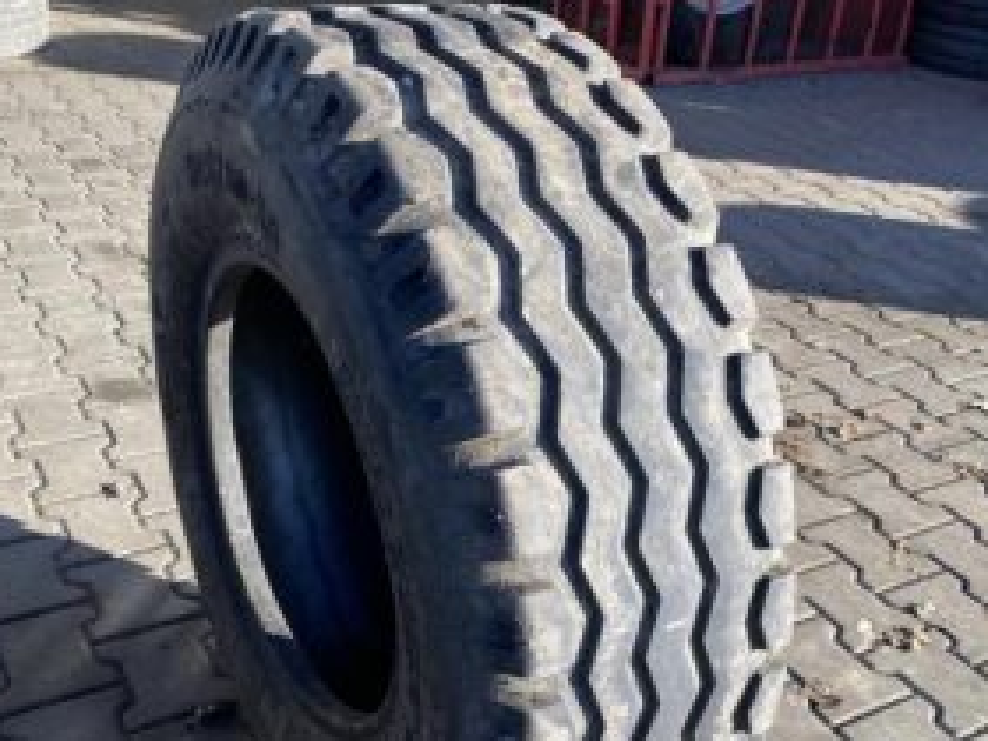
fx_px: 1142
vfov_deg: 35.7
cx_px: 543
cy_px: 485
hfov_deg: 46.7
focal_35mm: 40
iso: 32
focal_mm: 4.25
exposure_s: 1/446
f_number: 1.8
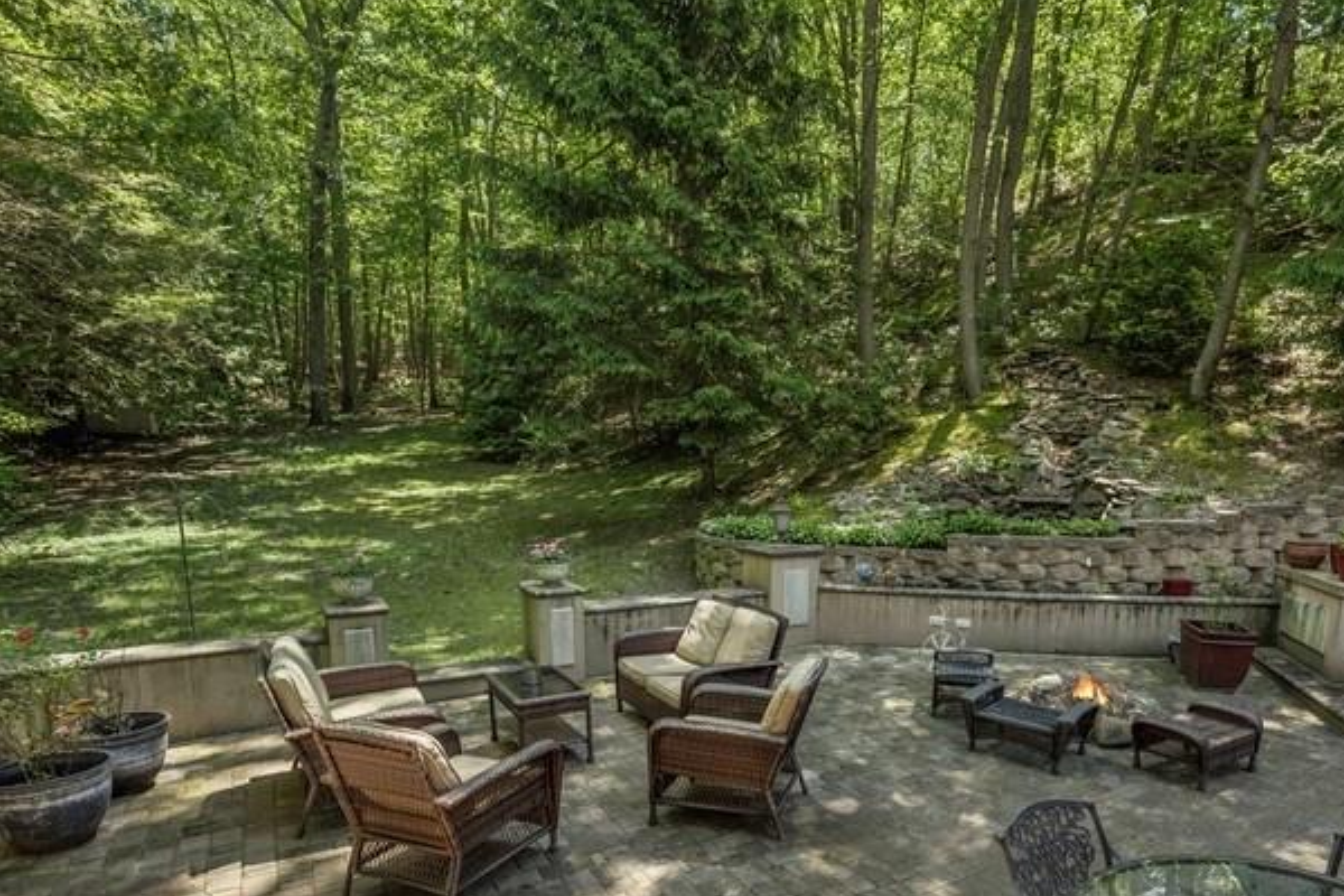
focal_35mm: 21
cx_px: 791
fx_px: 784
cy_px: 582
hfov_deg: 80.5
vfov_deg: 58.4
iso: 200
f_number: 5.6
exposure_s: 1/400
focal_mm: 14
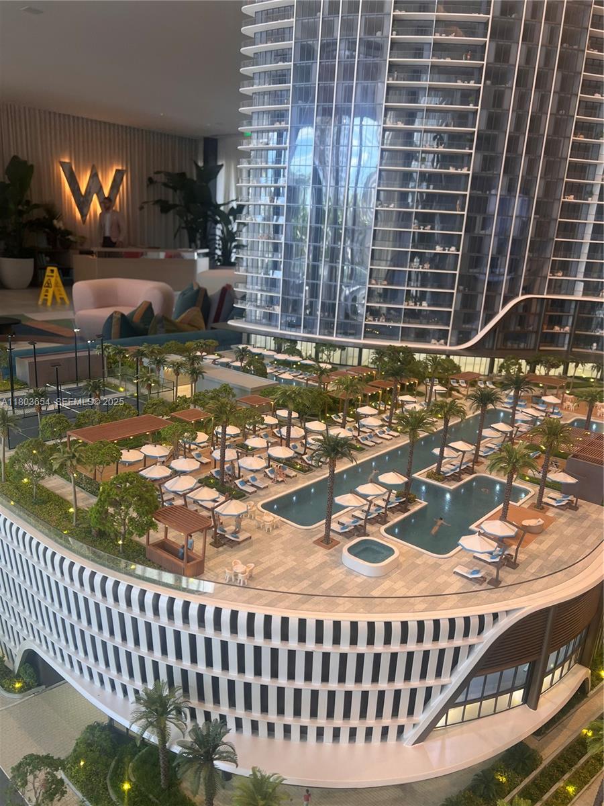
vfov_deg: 67.3
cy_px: 403
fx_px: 605
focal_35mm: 26
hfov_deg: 53.1
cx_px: 302
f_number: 1.5
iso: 40
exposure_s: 1/120
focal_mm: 5.7
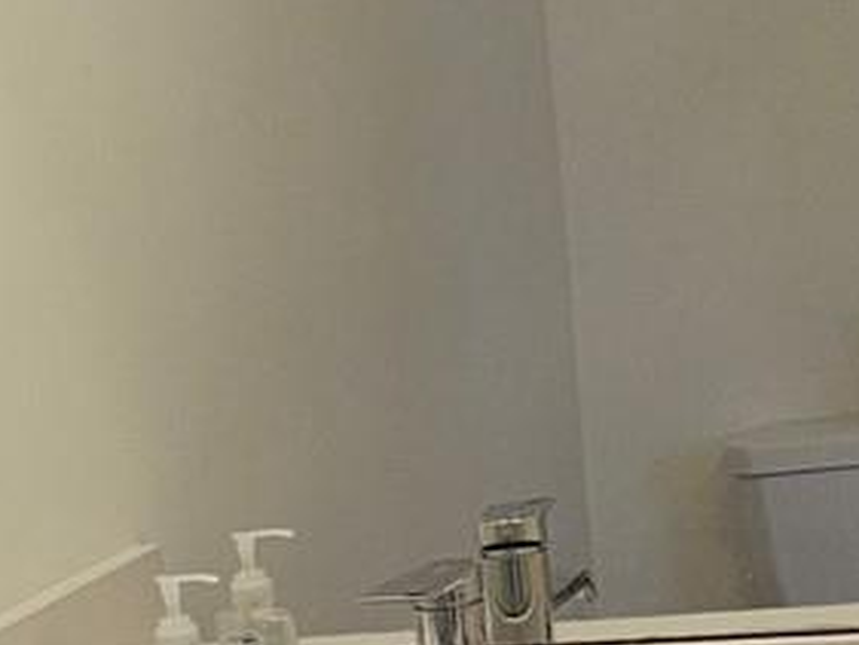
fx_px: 1837
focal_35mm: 74
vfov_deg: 19.0
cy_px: 724
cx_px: -887
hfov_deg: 17.8
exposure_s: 1/120
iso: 80
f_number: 2.2
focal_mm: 2.2
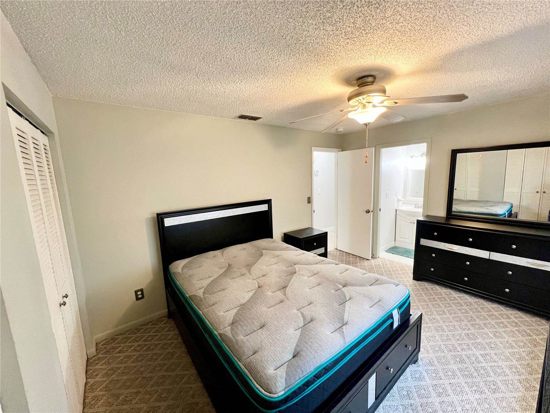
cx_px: 275
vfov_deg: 89.9
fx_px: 207
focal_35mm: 13
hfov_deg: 106.2
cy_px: 206
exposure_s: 1/60
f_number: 1.8
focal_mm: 1.57
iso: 320
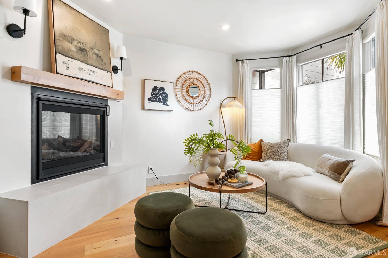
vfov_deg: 67.4
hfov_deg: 90.0
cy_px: 129
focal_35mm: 18
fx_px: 194
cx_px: 194
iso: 250
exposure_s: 1/2
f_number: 14
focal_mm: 18
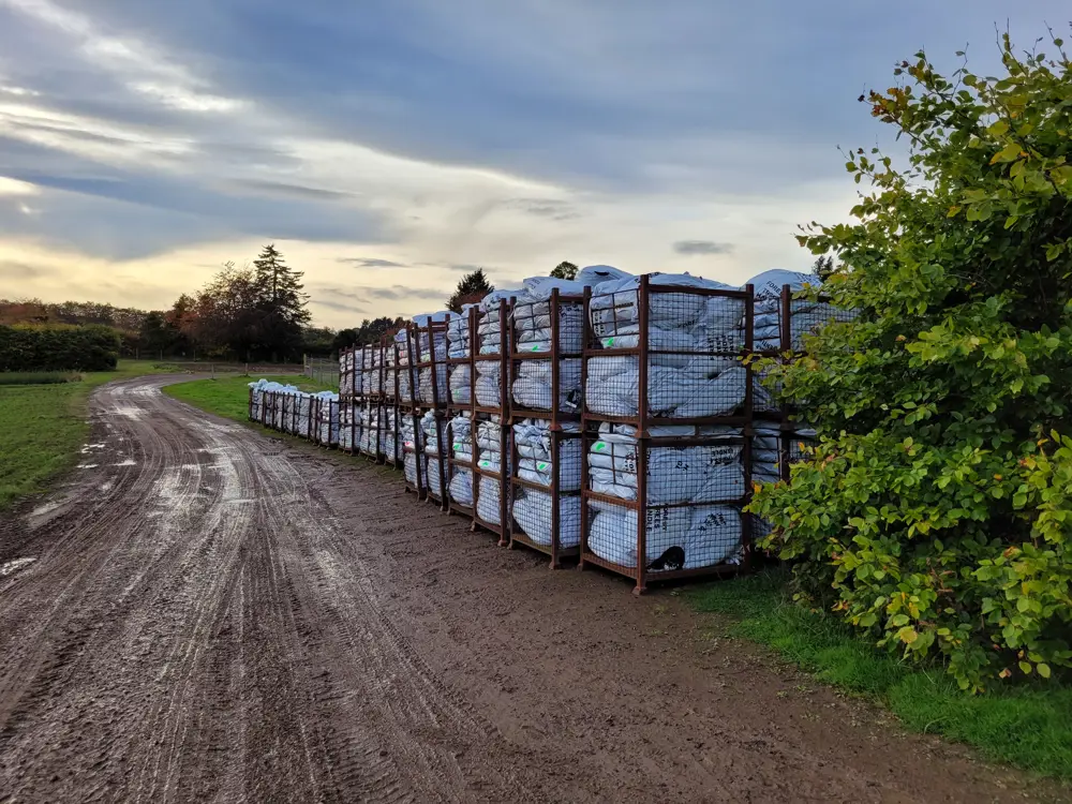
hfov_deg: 67.3
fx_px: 805
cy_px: 402
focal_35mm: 26
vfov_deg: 53.1
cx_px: 536
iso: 40
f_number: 1.8
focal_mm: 5.4
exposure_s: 1/798
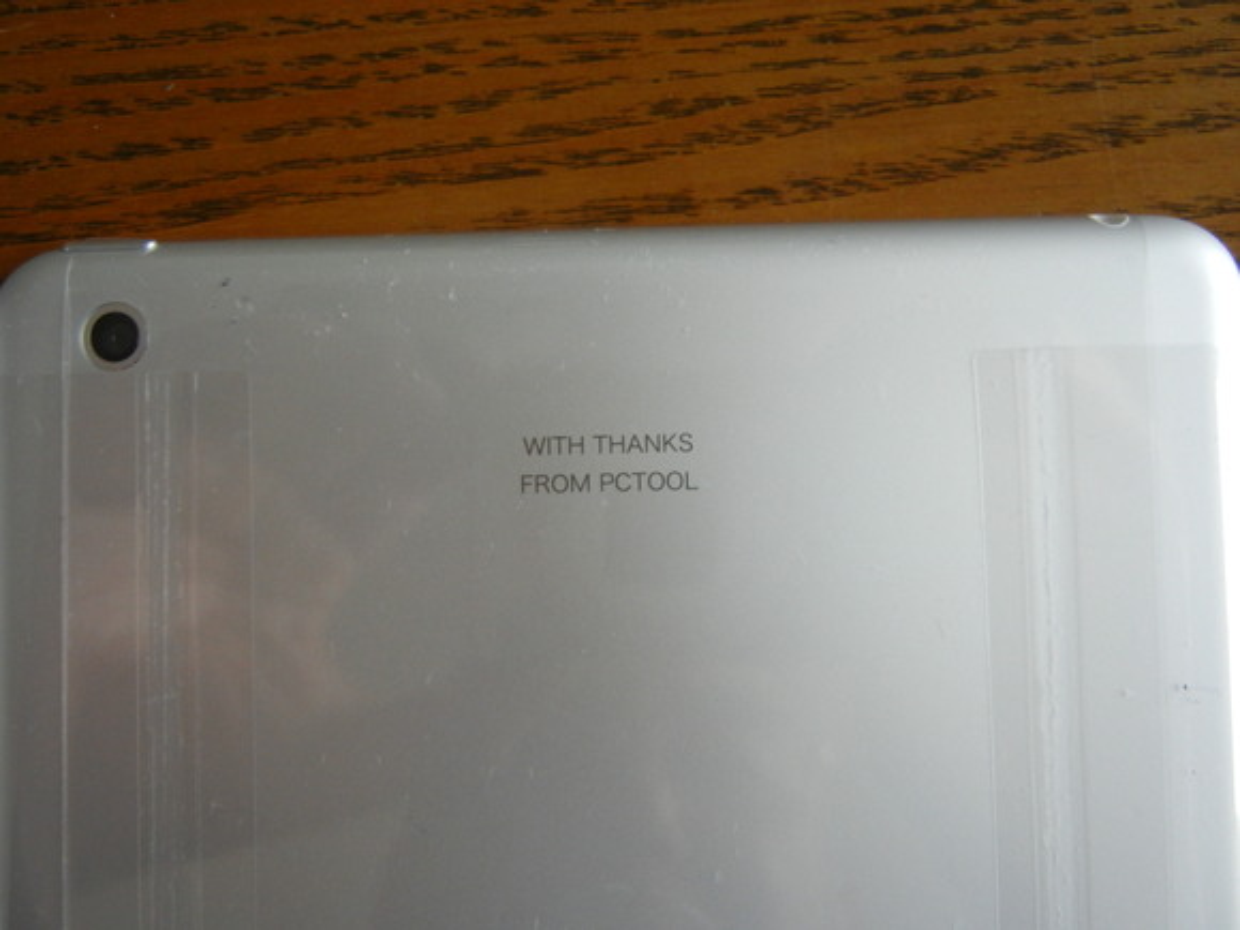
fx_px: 1218
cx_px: 620
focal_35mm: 34
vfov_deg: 41.8
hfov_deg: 54.0
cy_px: 465
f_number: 3.6
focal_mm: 6.2
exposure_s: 1/15.5
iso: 400
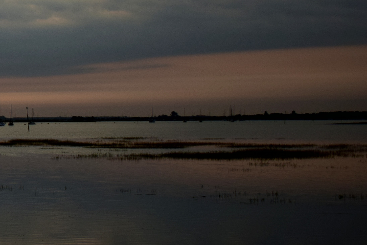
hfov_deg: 16.1
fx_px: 1217
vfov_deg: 11.4
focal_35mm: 119
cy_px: 26
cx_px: -128
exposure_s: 1/1250
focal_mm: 29
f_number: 4.2
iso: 100
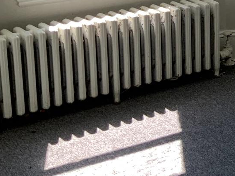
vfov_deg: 13.0
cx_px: 392
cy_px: -67
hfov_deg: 15.9
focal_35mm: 109
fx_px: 740
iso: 20
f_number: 1.8
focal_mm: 3
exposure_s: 1/120
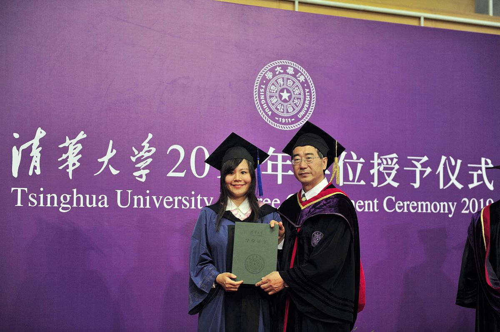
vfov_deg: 19.4
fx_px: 971
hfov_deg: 28.9
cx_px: 250
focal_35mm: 70
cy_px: 166
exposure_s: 1/250
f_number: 2.8
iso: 1000
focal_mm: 70
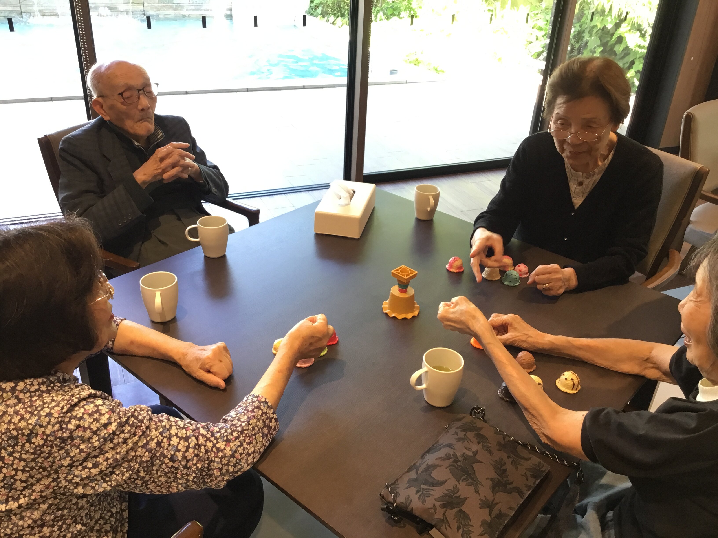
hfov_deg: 58.4
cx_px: 359
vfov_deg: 45.4
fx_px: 643
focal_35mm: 31
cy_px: 269
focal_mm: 3.3
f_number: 2.4
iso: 50
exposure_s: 1/30
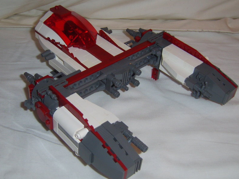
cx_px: 112
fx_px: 338
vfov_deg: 29.7
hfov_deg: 38.9
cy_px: 89
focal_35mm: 49
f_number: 2.8
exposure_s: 1/30
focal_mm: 7.8
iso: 100
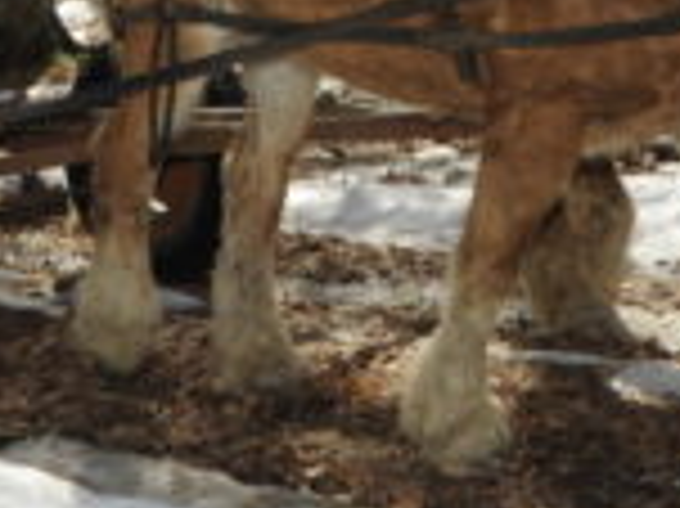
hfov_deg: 19.6
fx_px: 1963
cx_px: 417
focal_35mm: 100
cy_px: -155
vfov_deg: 14.2
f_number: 11
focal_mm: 24
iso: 320
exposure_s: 1/200
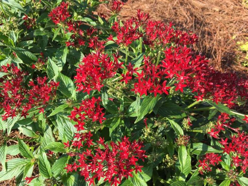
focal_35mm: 29
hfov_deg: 61.7
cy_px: 93
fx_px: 208
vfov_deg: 48.2
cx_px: 124
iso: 25
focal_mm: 4.15
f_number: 2.2
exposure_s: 1/407
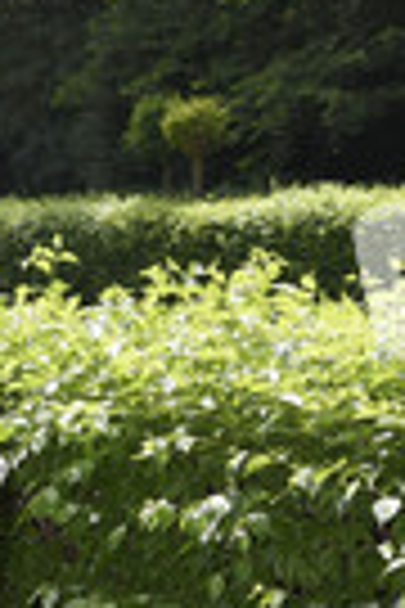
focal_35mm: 184
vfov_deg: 11.1
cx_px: -184
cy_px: 477
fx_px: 3105
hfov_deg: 7.3
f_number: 11
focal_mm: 62
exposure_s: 1/160
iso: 400
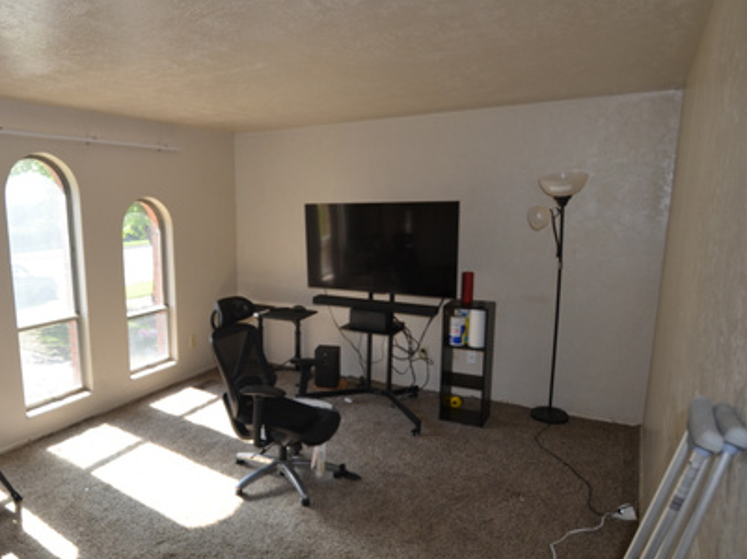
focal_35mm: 23
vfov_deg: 58.8
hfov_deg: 71.5
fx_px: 496
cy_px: 296
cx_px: 242
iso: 180
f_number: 3.5
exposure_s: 1/200
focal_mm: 10
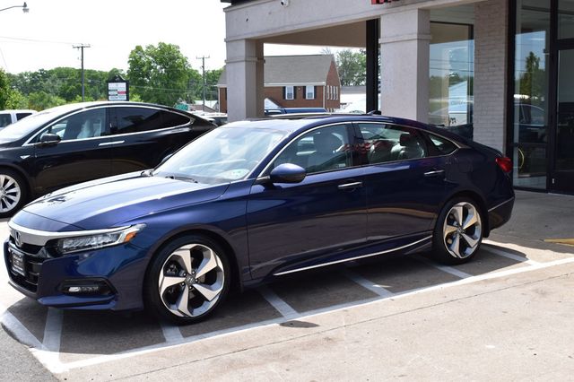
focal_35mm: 46
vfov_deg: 28.9
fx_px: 741
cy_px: 191
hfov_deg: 42.3
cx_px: 287
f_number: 11
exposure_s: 1/400
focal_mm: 31
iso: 400
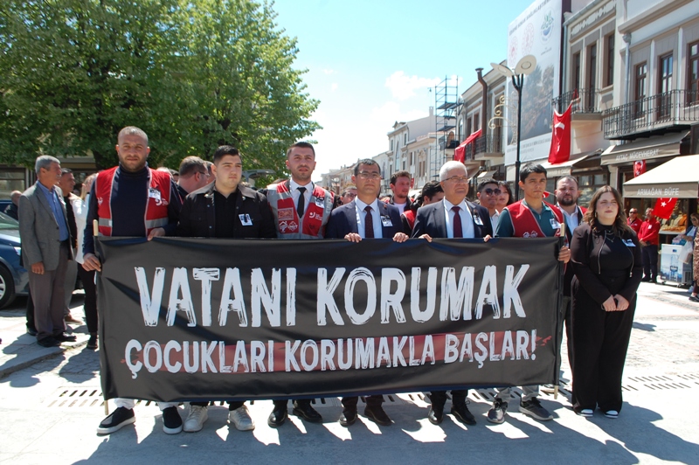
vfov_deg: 47.9
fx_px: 524
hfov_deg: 67.4
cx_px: 350
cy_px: 232
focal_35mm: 27
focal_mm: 18
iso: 200
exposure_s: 1/250
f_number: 8
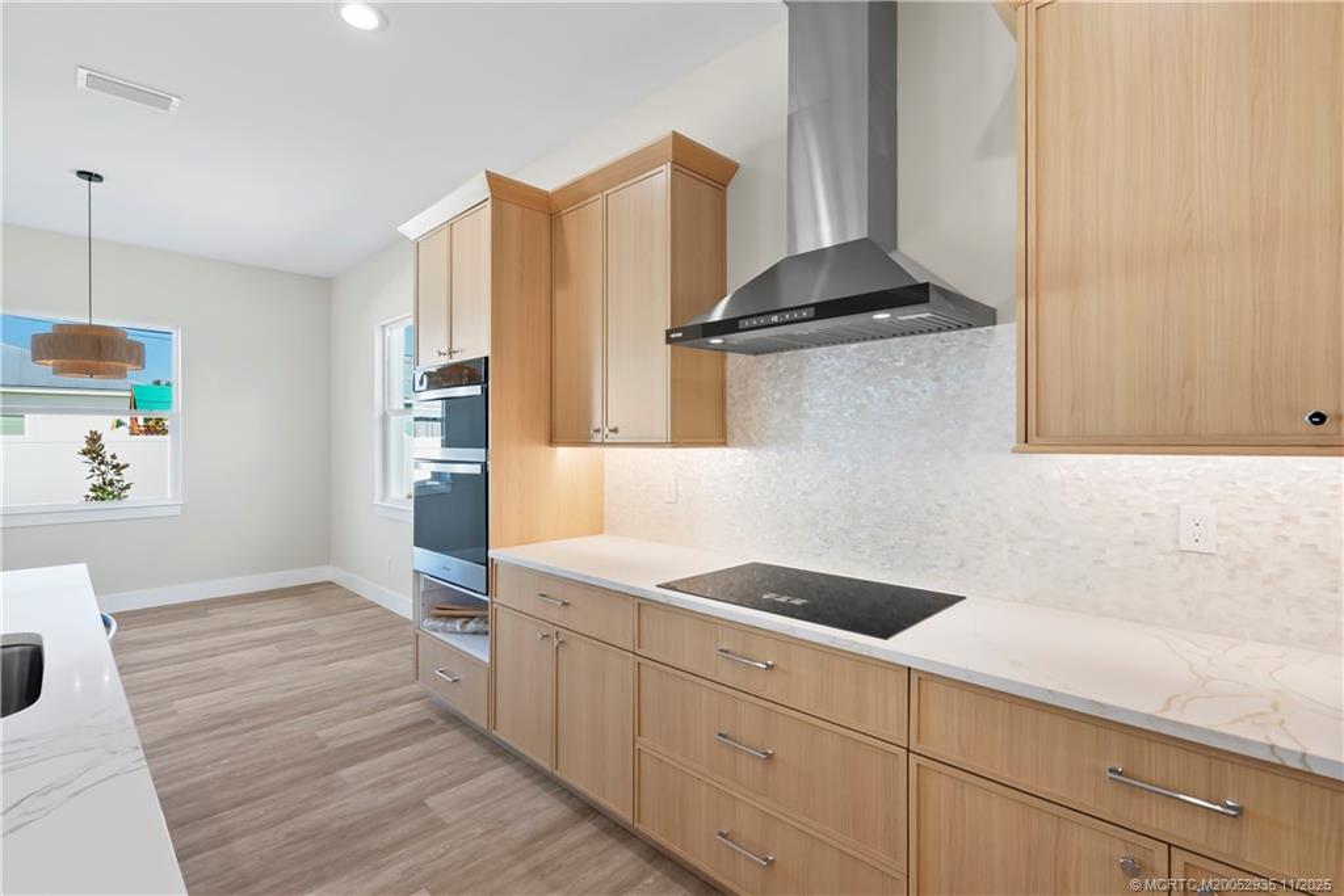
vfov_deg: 73.8
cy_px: 448
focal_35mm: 16
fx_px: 597
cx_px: 672
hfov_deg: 96.7
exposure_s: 1/10
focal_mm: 16
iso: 1600
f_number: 8
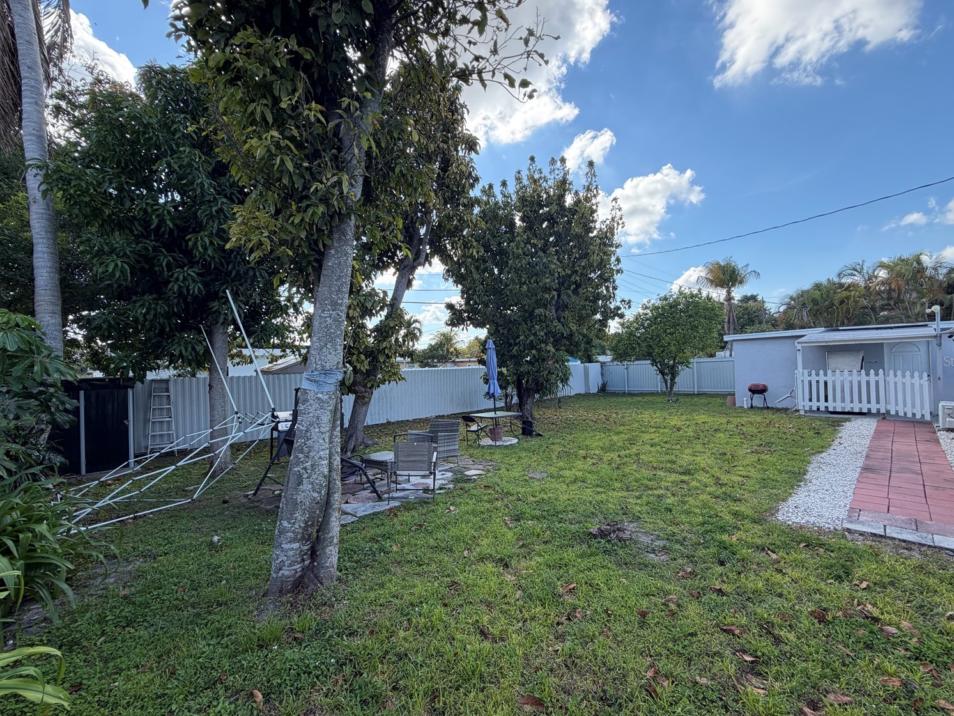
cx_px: 493
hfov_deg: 98.1
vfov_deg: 81.8
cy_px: 361
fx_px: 413
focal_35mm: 15
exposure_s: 1/540
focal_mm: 2.22
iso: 40
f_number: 2.2
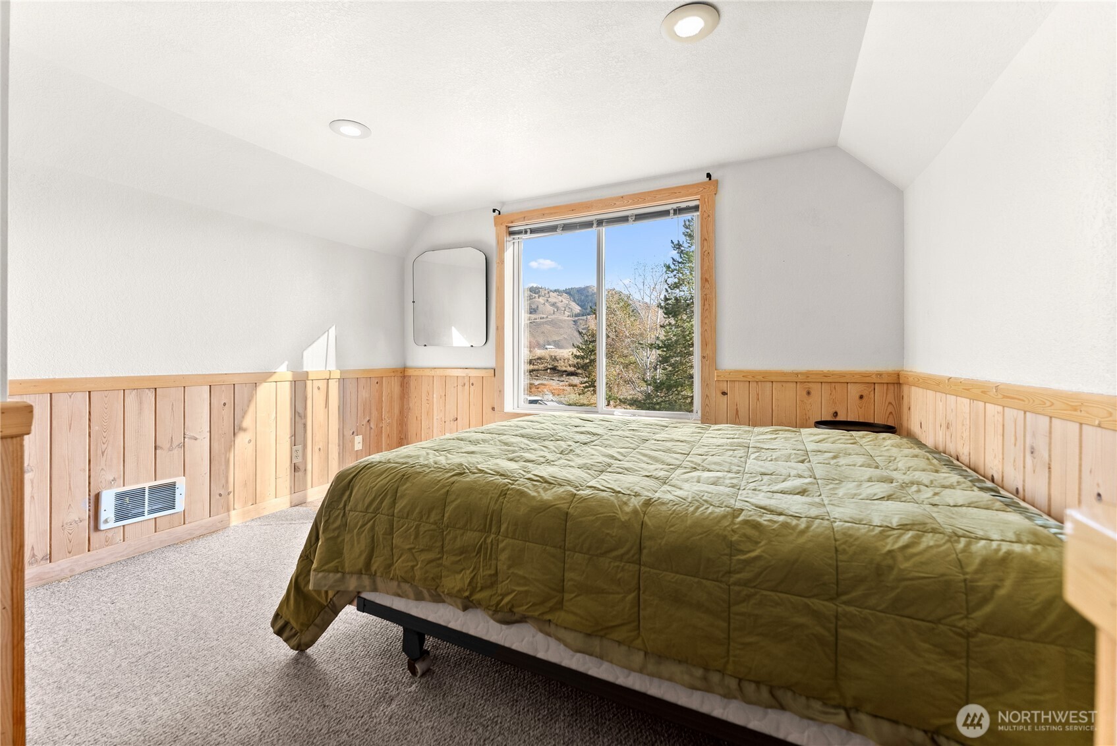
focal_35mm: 14
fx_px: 435
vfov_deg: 81.3
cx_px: 558
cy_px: 373
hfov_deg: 104.2
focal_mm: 14
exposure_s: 1/50
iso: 400
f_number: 4
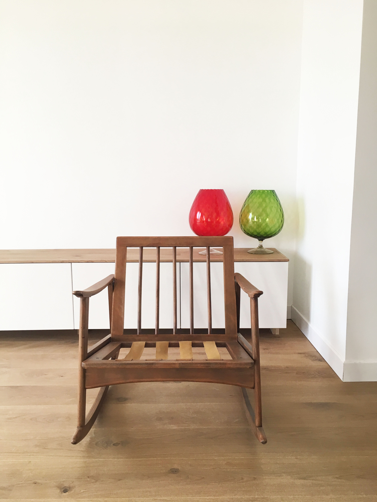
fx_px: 421
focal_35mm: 29
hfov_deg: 48.2
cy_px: 251
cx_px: 188
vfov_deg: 61.7
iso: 40
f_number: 2.2
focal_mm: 4.15
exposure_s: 1/33
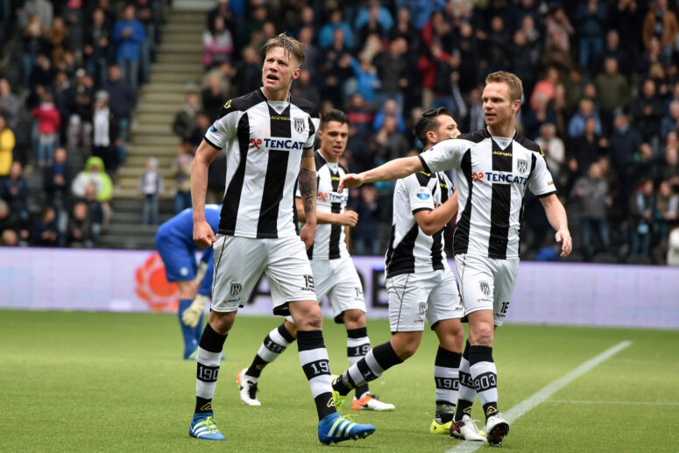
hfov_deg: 10.3
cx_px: 340
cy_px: 226
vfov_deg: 6.9
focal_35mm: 200
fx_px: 3773
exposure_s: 1/1000
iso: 500
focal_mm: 200
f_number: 4
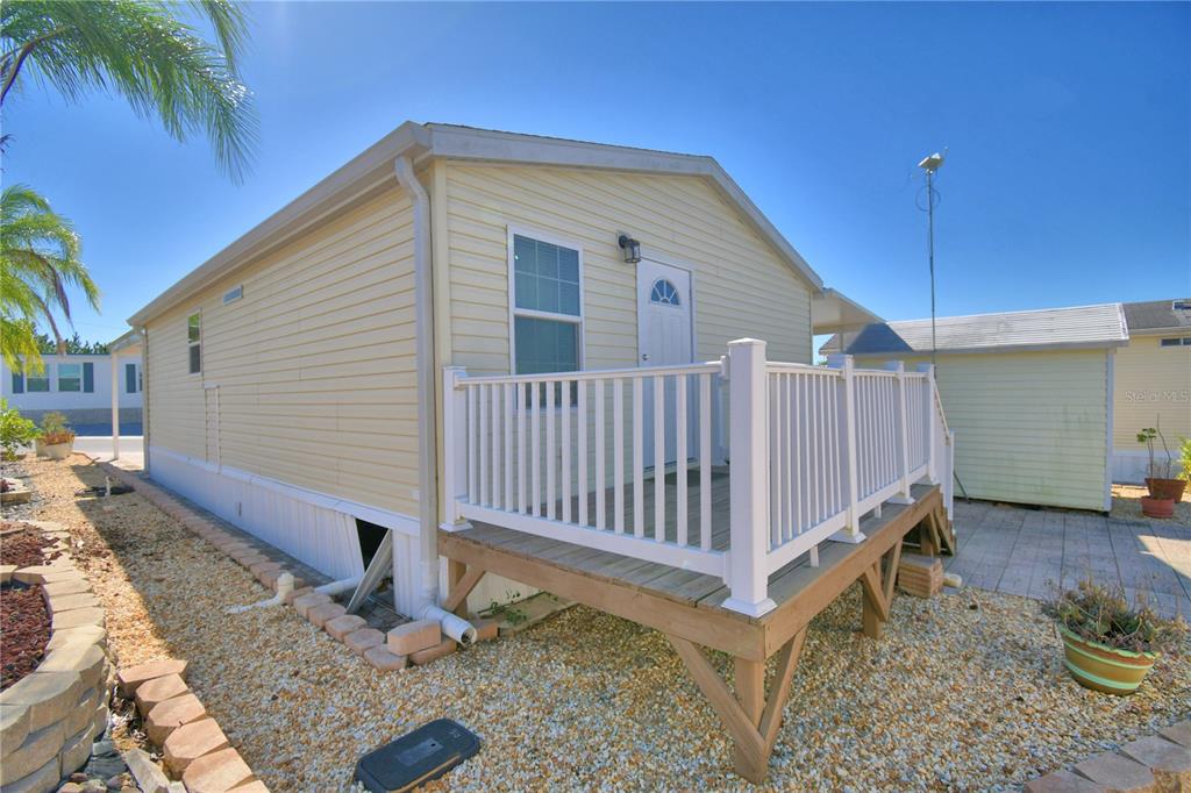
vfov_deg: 77.3
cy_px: 396
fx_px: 496
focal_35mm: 15
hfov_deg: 100.4
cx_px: 596
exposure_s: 1/1000
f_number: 4.5
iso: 100
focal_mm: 10
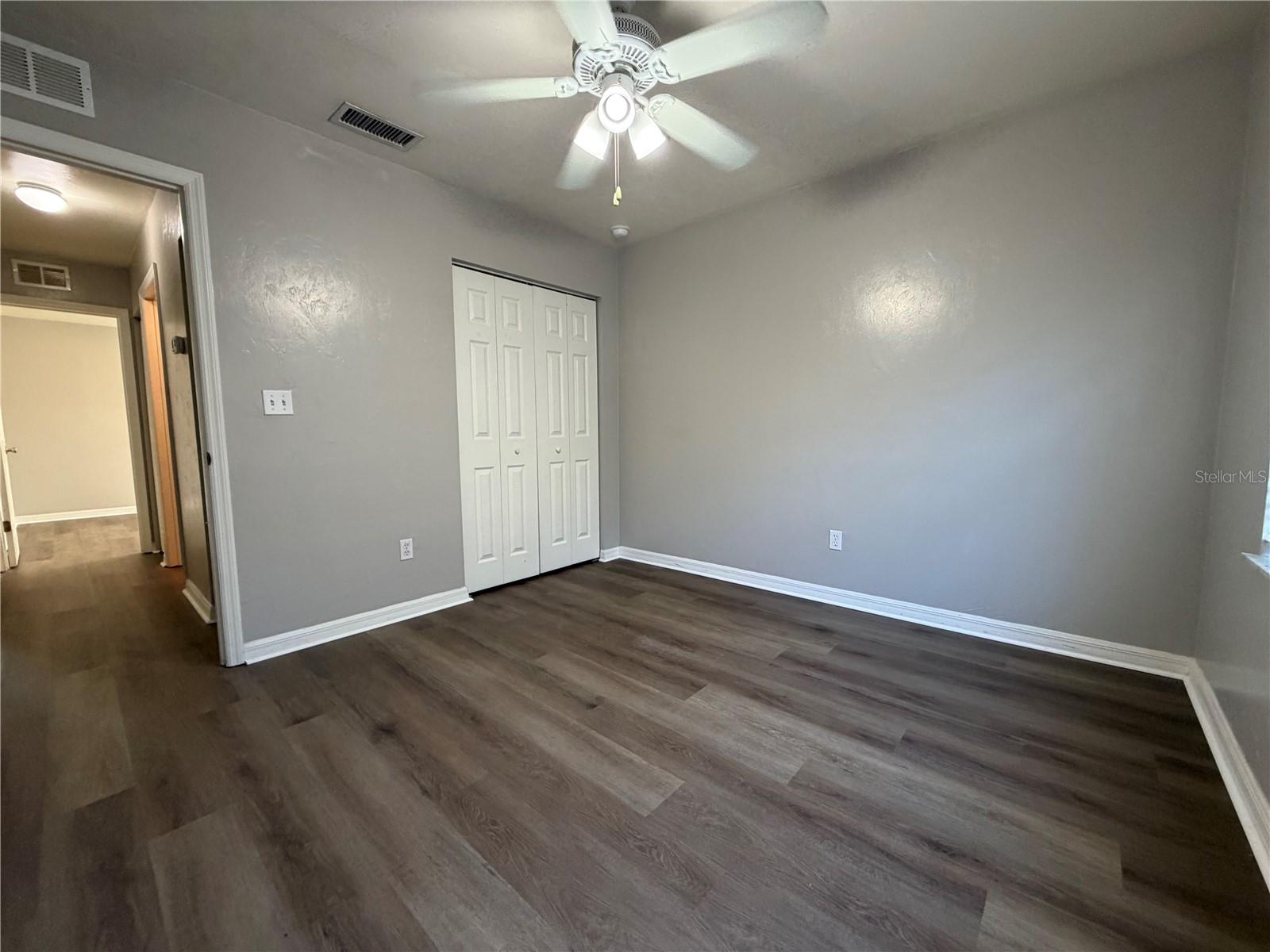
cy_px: 476
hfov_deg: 102.1
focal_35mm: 14
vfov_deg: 85.7
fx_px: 514
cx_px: 635
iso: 250
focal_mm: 2.22
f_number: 2.2
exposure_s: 1/60
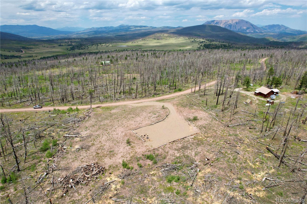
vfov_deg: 57.2
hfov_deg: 78.6
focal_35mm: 22
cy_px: 102
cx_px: 154
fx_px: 188
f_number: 2.8
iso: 100
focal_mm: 8.38
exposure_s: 1/640
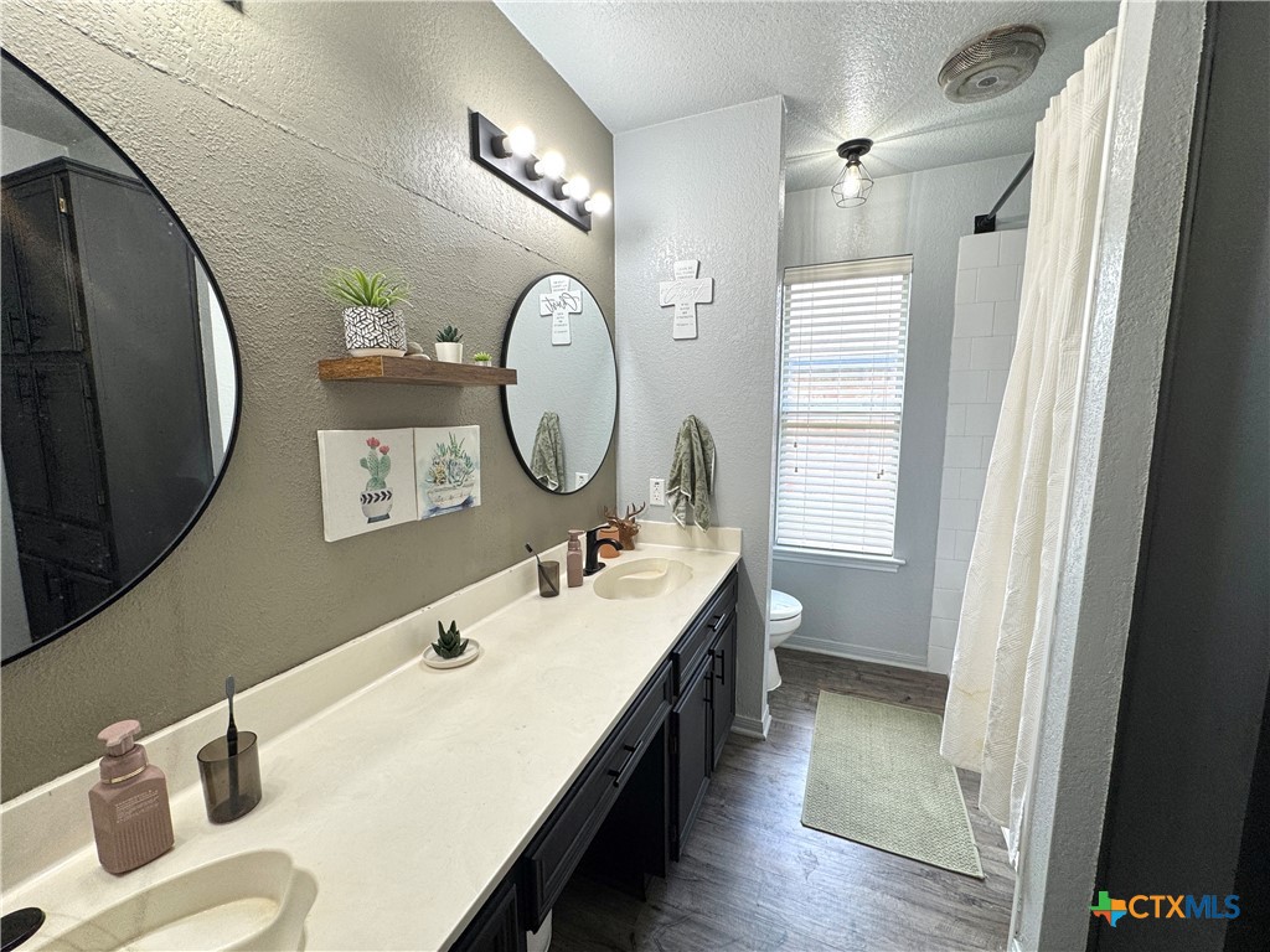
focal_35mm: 14
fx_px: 514
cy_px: 476
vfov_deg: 85.7
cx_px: 635
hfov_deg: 102.1
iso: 80
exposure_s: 1/120
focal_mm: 2.22
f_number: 2.2
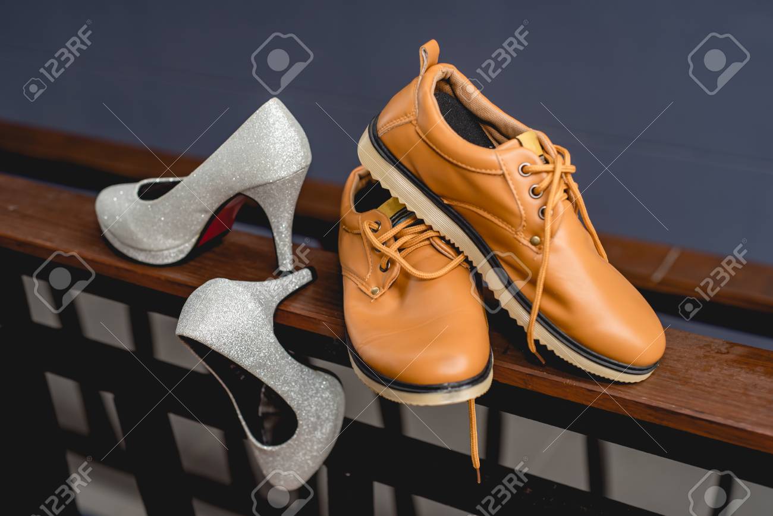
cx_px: 386
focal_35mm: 50
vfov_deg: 27.0
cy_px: 258
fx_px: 1074
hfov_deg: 39.6
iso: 100
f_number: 4
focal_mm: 50
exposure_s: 1/160
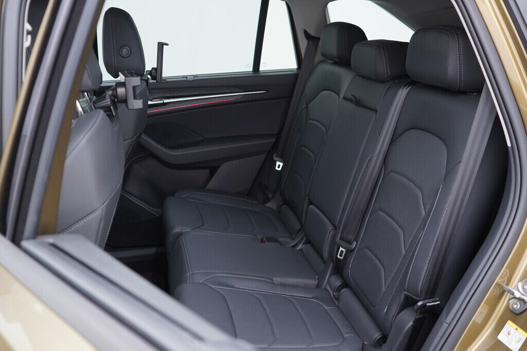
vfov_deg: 36.9
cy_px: 176
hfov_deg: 53.1
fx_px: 527
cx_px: 264
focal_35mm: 36
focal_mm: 24
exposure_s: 1/40
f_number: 2.8
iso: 250
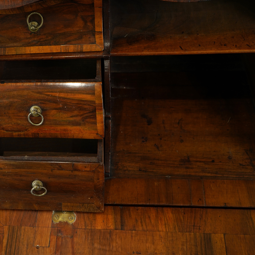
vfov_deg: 41.9
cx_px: 70
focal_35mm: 40
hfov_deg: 40.9
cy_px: 127
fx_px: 333
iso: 500
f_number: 5
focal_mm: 31
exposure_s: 1/125
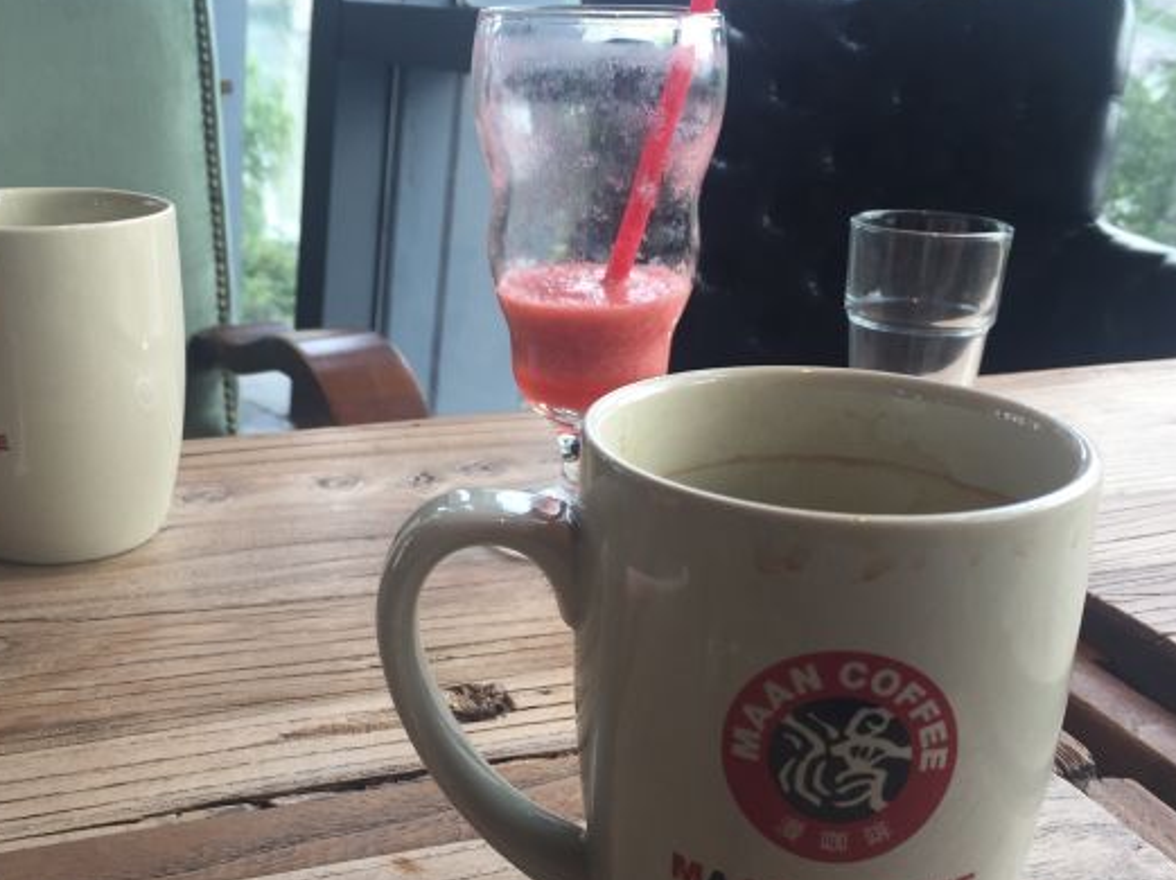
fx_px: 1324
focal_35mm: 39
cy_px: 491
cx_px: 542
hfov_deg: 47.8
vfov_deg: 36.7
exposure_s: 1/50
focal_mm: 4.15
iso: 32
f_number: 2.2
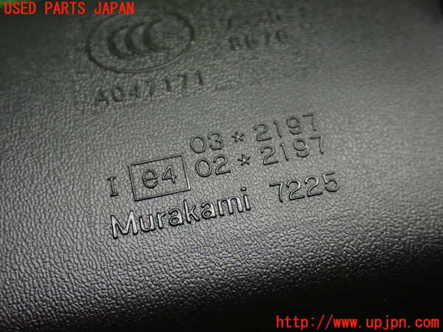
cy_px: 166
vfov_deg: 30.9
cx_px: 222
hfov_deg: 40.4
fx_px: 601
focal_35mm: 47
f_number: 3.1
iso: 800
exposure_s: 1/60
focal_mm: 8.4
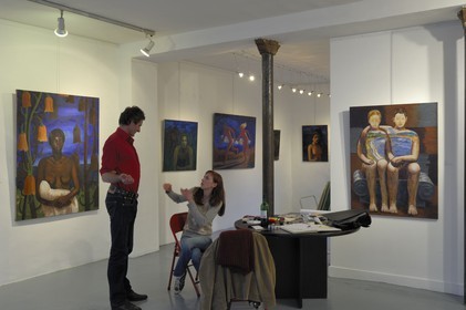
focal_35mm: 36
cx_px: 233
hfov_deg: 53.2
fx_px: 466
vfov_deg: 36.8
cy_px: 155
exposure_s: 1/2
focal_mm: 24
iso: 100
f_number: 7.1
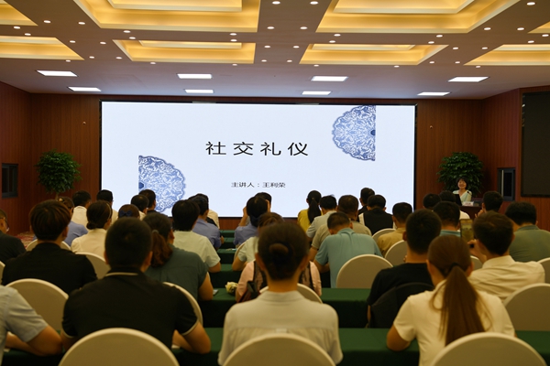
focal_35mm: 48
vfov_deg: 28.1
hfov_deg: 41.1
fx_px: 733
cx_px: 275
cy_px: 183
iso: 100
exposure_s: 1/80
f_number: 4
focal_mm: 48
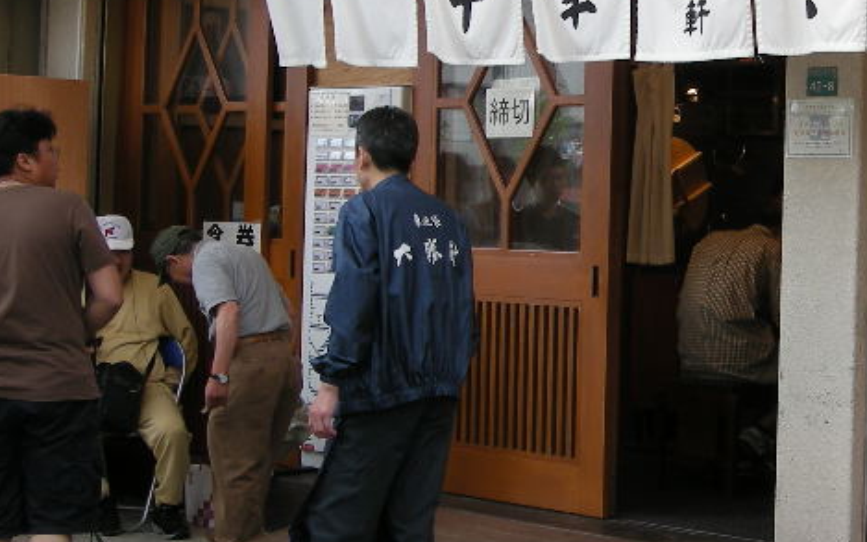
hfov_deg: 24.9
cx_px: 762
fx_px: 1914
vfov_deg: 16.0
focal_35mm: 81
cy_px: 91
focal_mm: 5.7
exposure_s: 1/82.6
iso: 50
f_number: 2.8
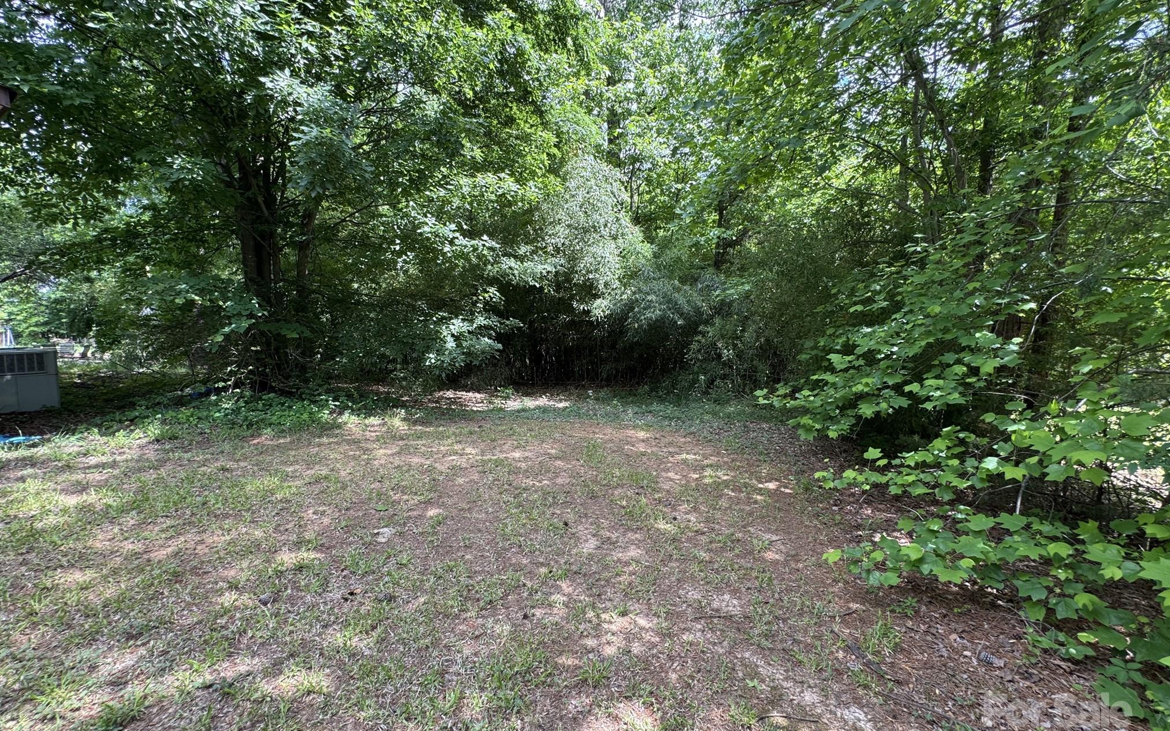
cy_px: 359
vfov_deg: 74.8
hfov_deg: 101.5
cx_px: 583
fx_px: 478
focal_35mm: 15
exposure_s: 1/114
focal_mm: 2.22
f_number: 2.2
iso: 40
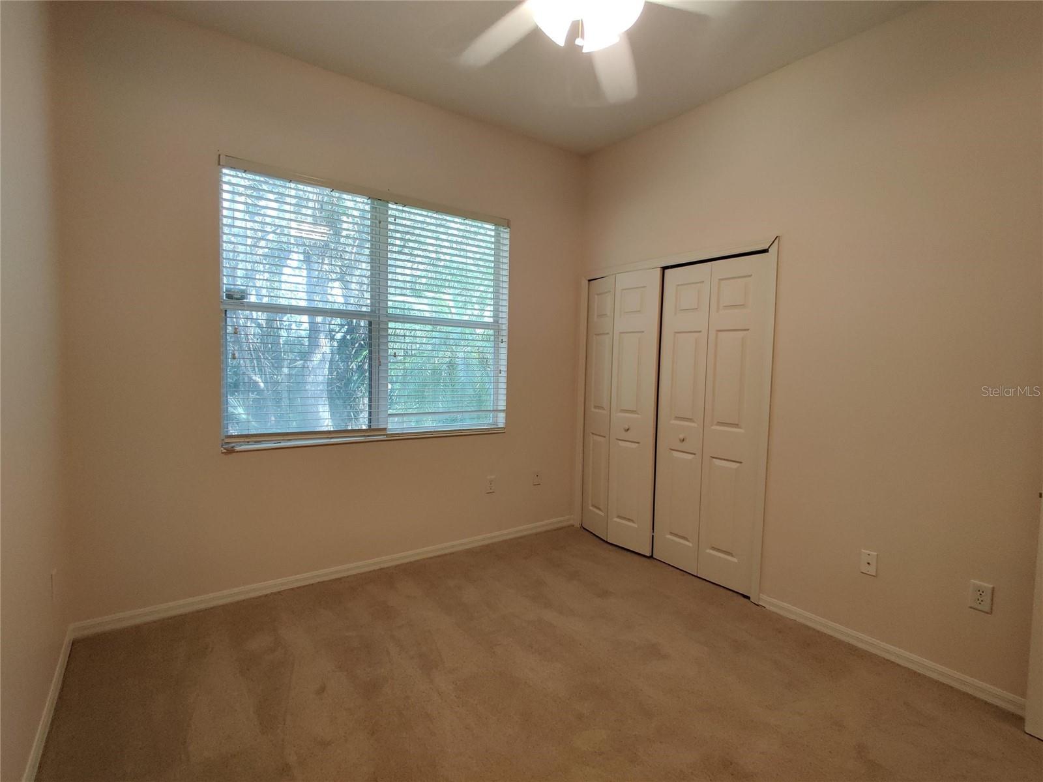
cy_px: 391
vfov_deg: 89.9
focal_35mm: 13
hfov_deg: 106.2
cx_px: 522
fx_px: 392
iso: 250
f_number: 2.2
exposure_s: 1/50
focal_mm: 2.25
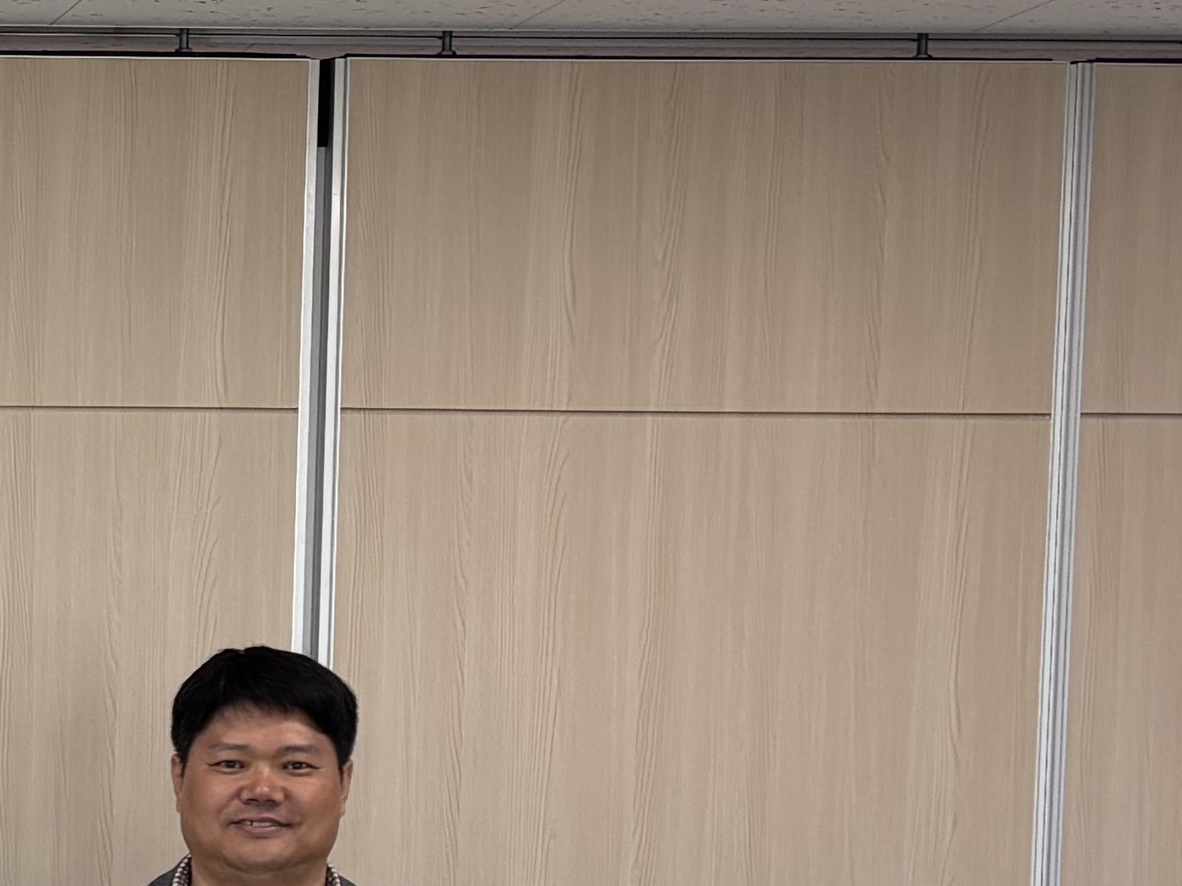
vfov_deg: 13.7
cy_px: 949
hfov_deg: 16.0
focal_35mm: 106
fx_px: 3620
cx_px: -868
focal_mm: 5.96
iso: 64
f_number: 1.6
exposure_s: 1/129
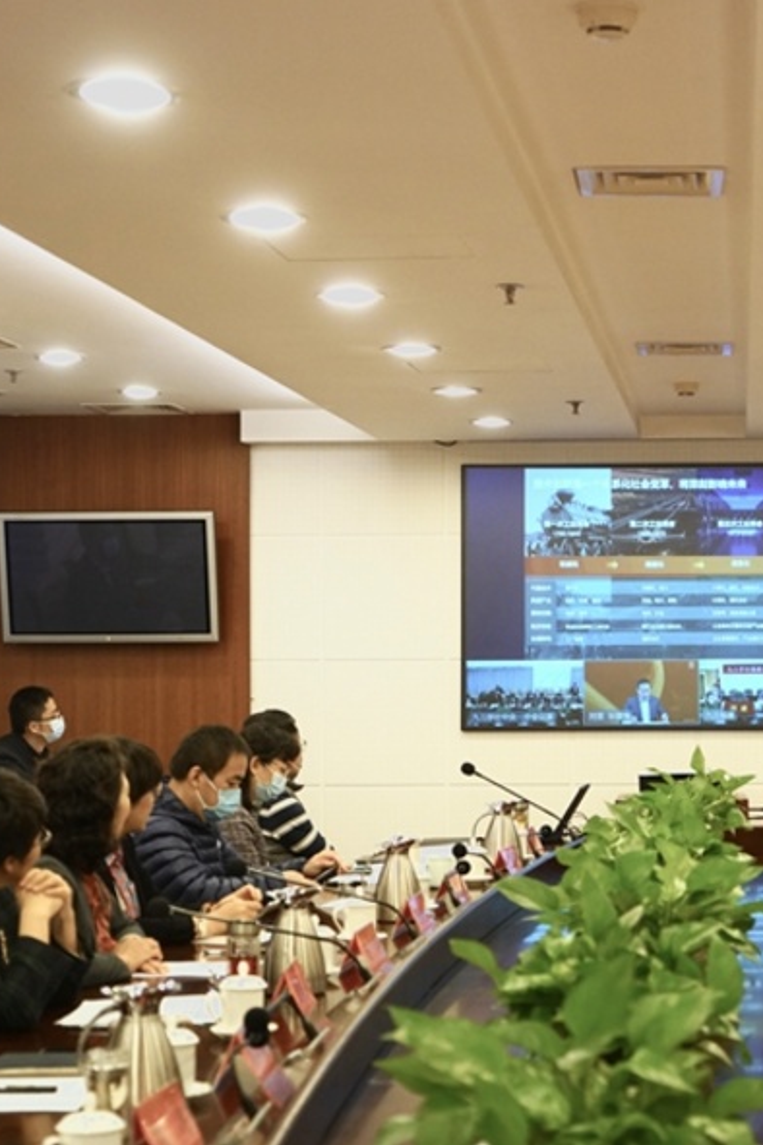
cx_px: 687
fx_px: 2225
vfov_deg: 28.8
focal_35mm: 70
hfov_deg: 19.1
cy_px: 566
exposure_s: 1/160
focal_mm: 46
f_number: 4
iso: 2000
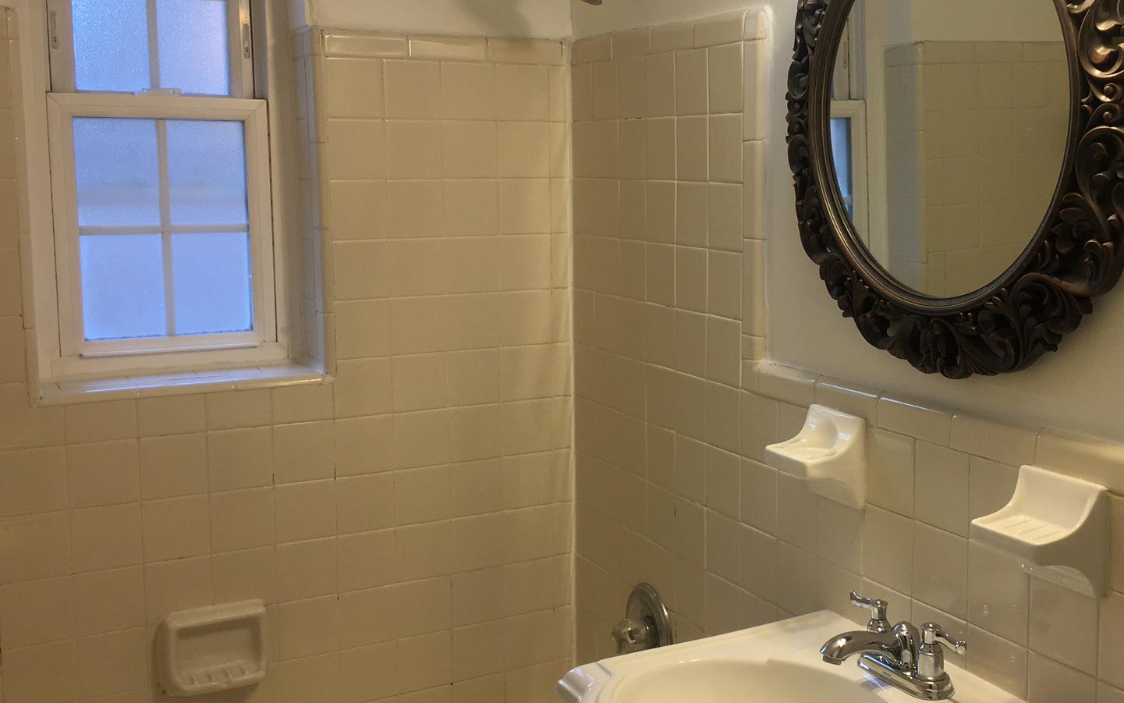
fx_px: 1317
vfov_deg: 29.9
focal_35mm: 43
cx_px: 723
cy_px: 324
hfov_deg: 45.7
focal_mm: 4.15
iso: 32
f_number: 2.2
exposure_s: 1/60
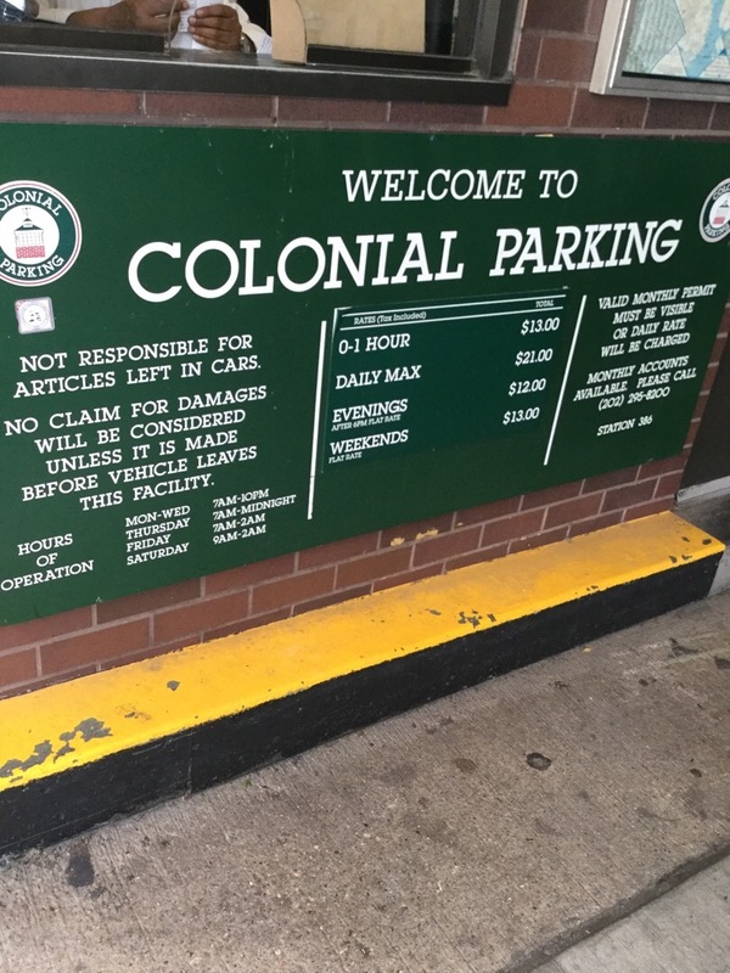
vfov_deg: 58.4
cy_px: 486
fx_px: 872
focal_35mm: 31
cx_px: 365
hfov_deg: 45.4
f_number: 2.4
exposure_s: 1/30
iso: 50
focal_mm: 3.3
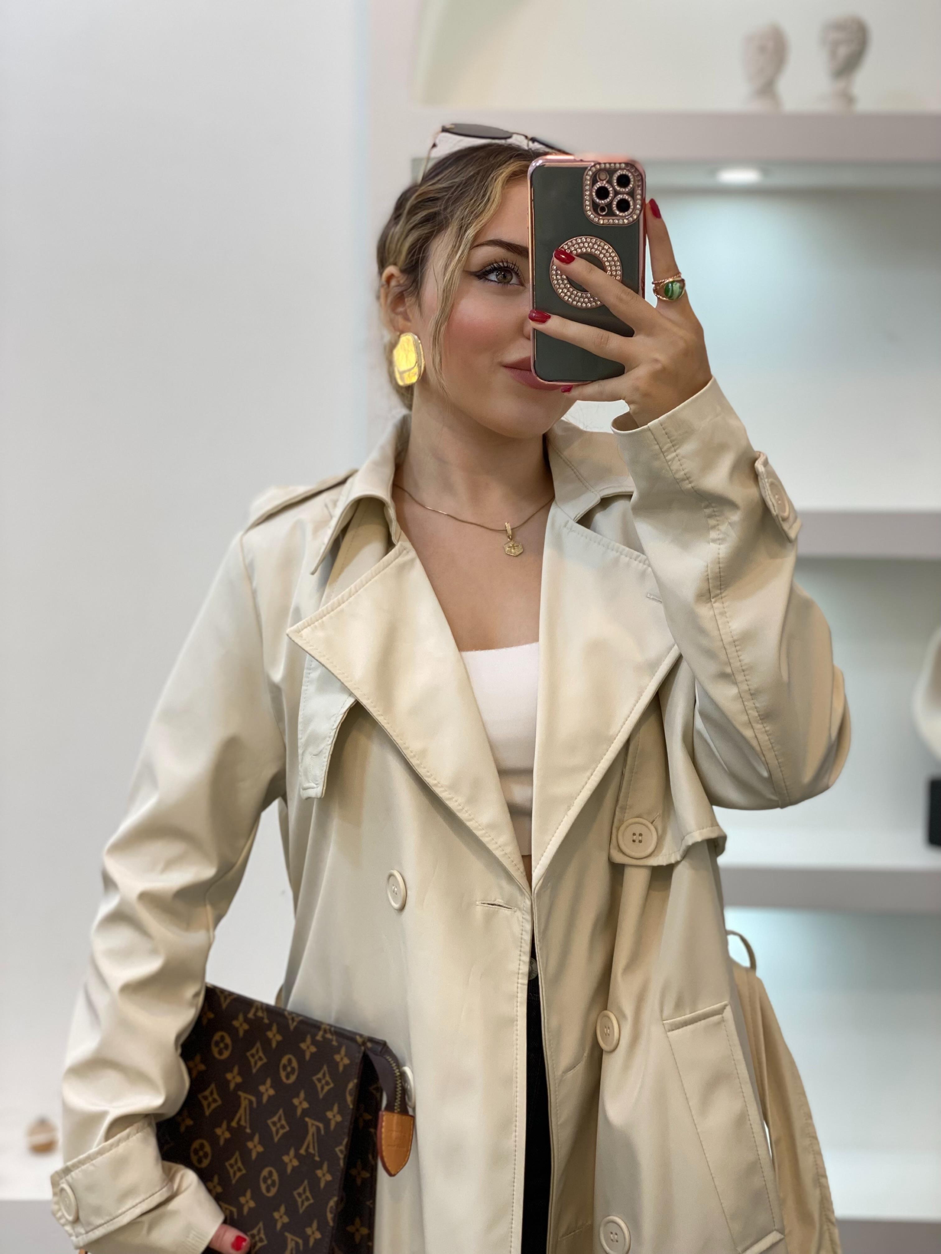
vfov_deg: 36.8
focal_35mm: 52
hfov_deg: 28.0
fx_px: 1885
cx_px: 470
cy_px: 627
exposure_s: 1/100
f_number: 2
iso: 80
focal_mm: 6
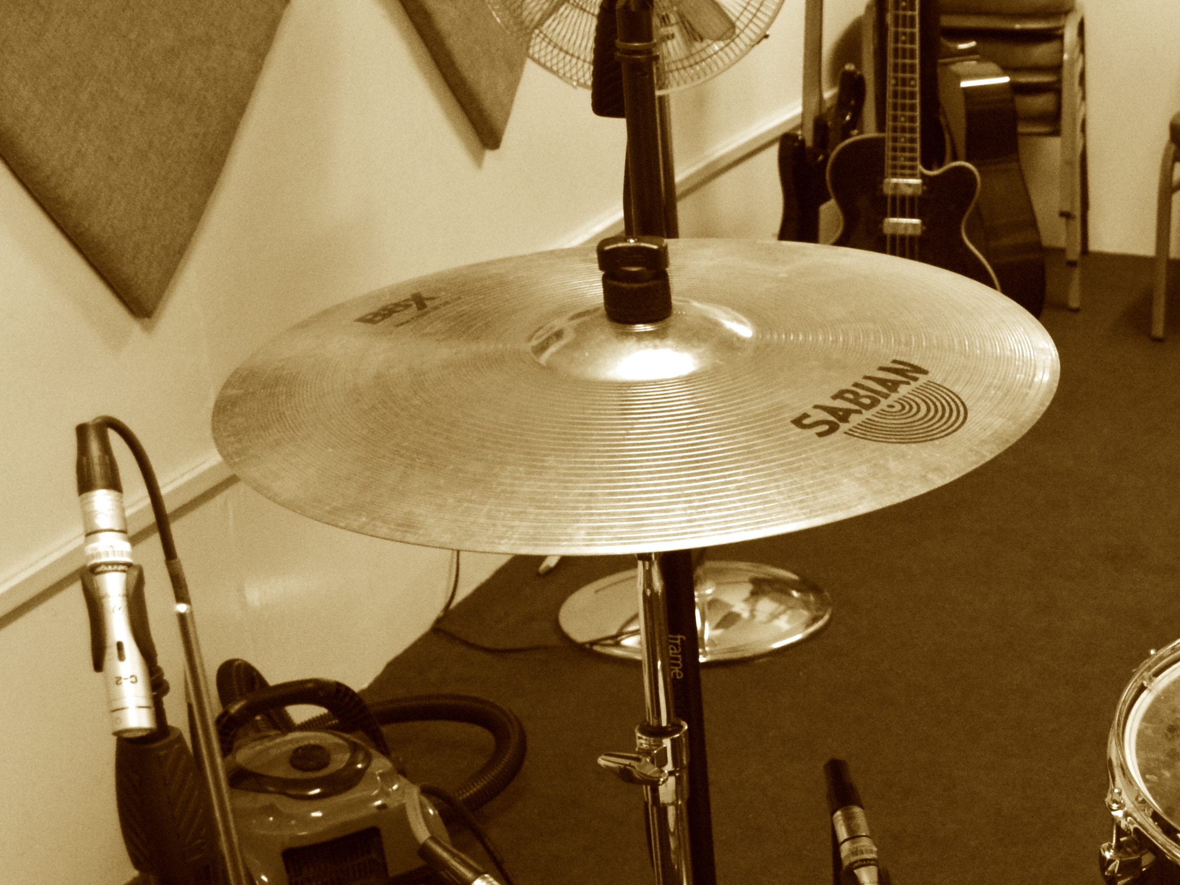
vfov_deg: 20.5
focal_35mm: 69
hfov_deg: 25.0
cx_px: 1472
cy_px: 929
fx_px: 2352
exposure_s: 1/30
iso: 1600
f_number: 5
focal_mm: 18
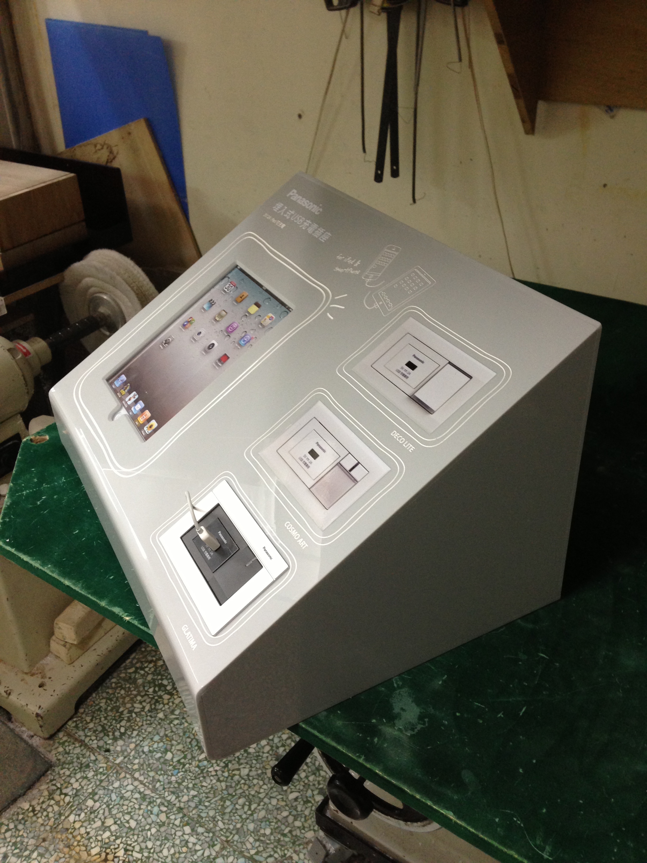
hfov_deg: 42.9
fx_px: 822
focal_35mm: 33
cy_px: 432
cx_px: 324
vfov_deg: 55.4
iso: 160
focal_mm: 4.13
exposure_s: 1/20
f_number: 2.4
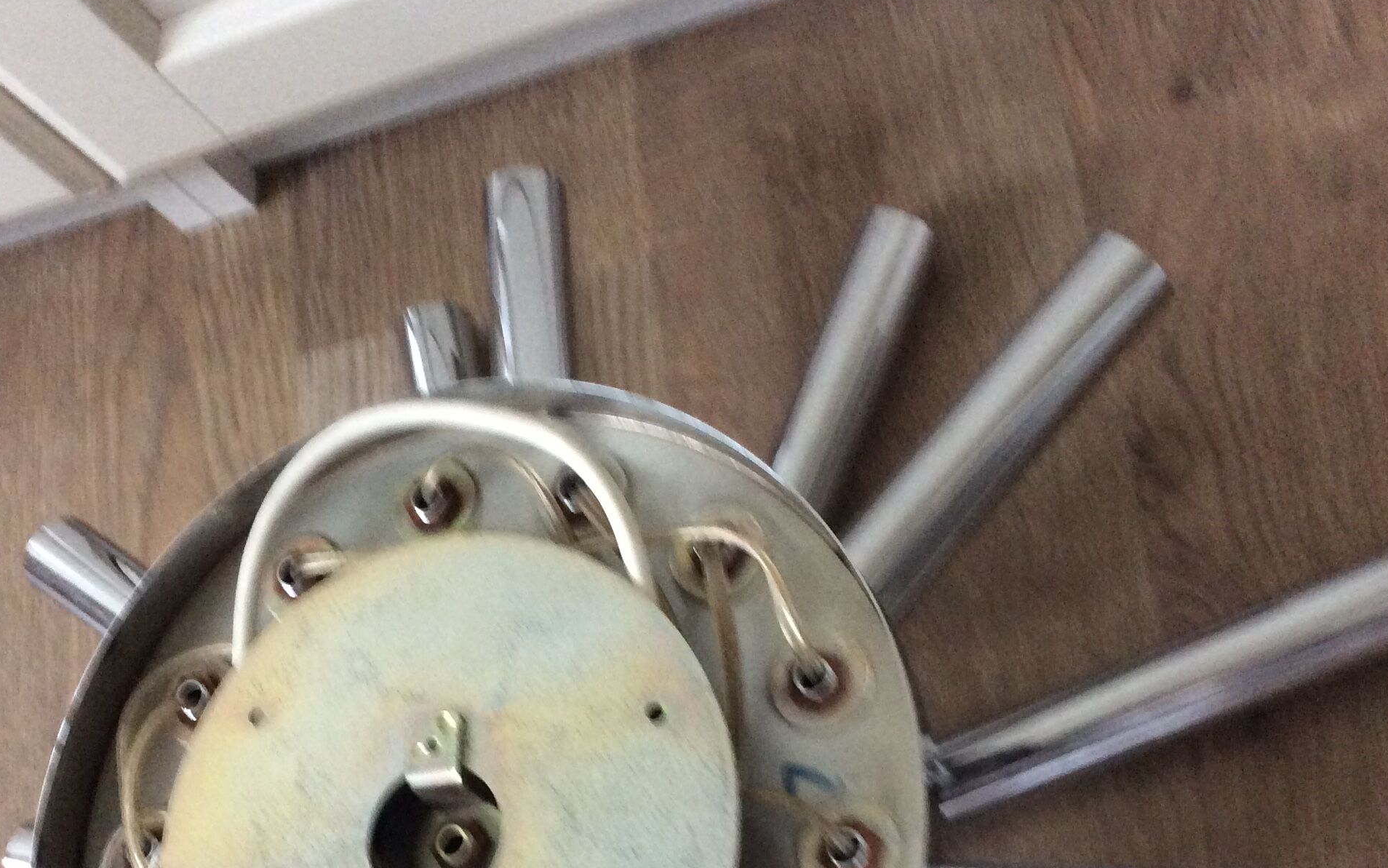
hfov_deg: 43.5
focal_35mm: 46
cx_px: 701
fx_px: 1740
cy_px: 740
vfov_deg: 27.2
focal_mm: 3.3
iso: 200
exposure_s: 1/25
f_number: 2.4
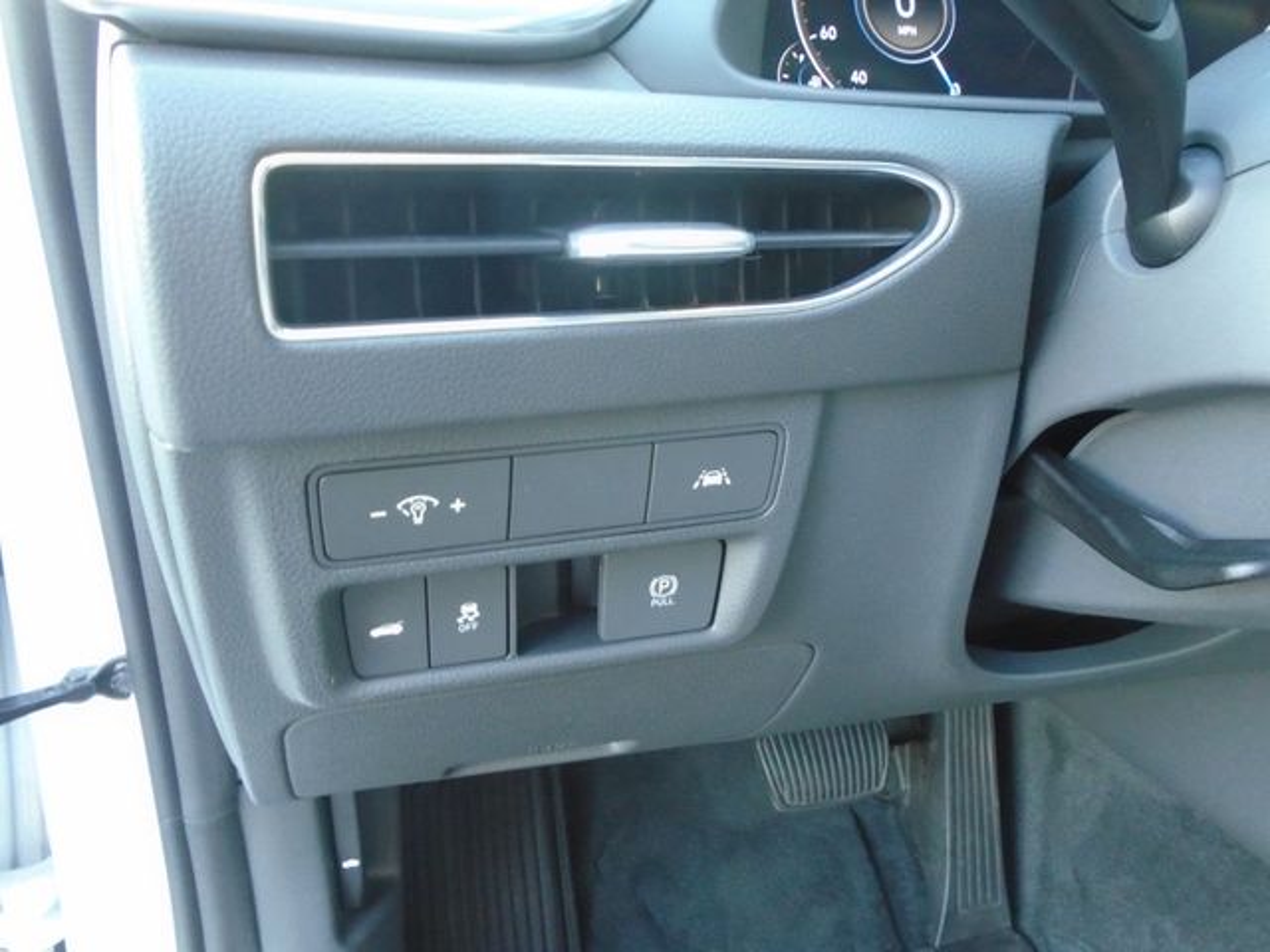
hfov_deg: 67.3
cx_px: 635
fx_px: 954
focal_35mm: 26
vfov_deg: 53.1
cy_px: 476
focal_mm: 4.6
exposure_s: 1/20
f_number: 3.2
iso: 400
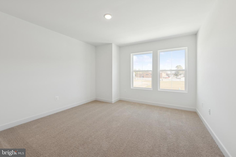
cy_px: 78
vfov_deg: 81.2
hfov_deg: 104.3
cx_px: 118
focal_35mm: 14
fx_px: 92
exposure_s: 1/15
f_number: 8
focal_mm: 14
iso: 64
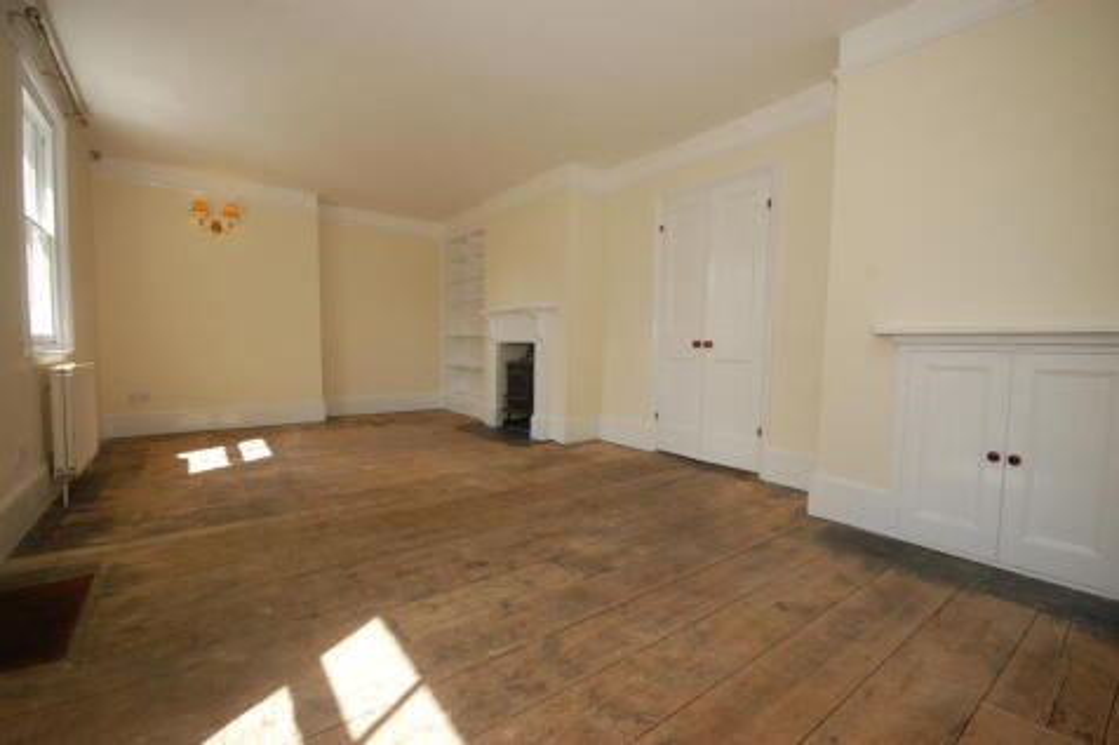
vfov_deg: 77.3
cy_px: 372
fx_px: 466
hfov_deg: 100.4
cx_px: 560
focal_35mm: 15
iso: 400
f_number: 6.3
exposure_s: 1/160
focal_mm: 10
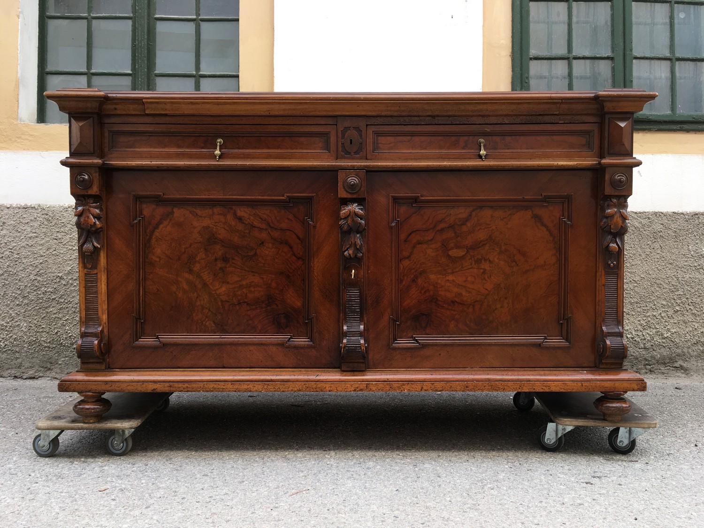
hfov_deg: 61.7
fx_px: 590
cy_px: 264
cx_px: 352
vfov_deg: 48.2
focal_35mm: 29
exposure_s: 1/138
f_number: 2.2
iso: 25
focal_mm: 4.15
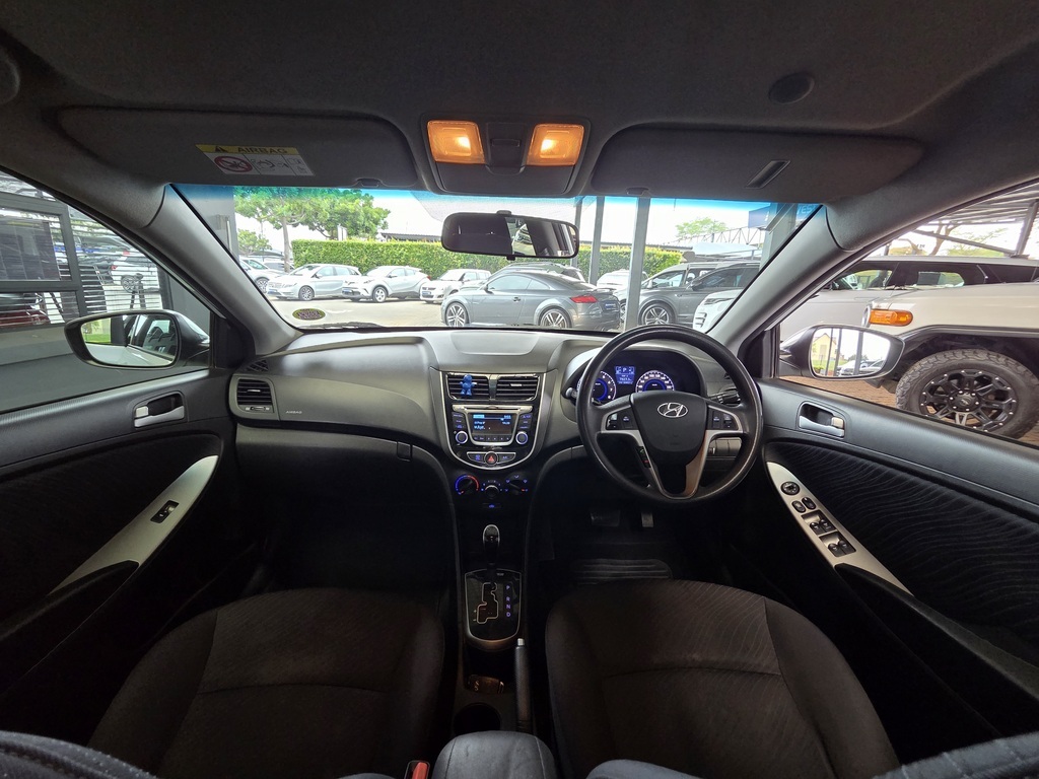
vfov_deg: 89.9
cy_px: 390
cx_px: 520
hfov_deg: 106.2
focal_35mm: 13
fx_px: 390
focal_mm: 2.2
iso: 250
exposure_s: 1/50
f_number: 2.2
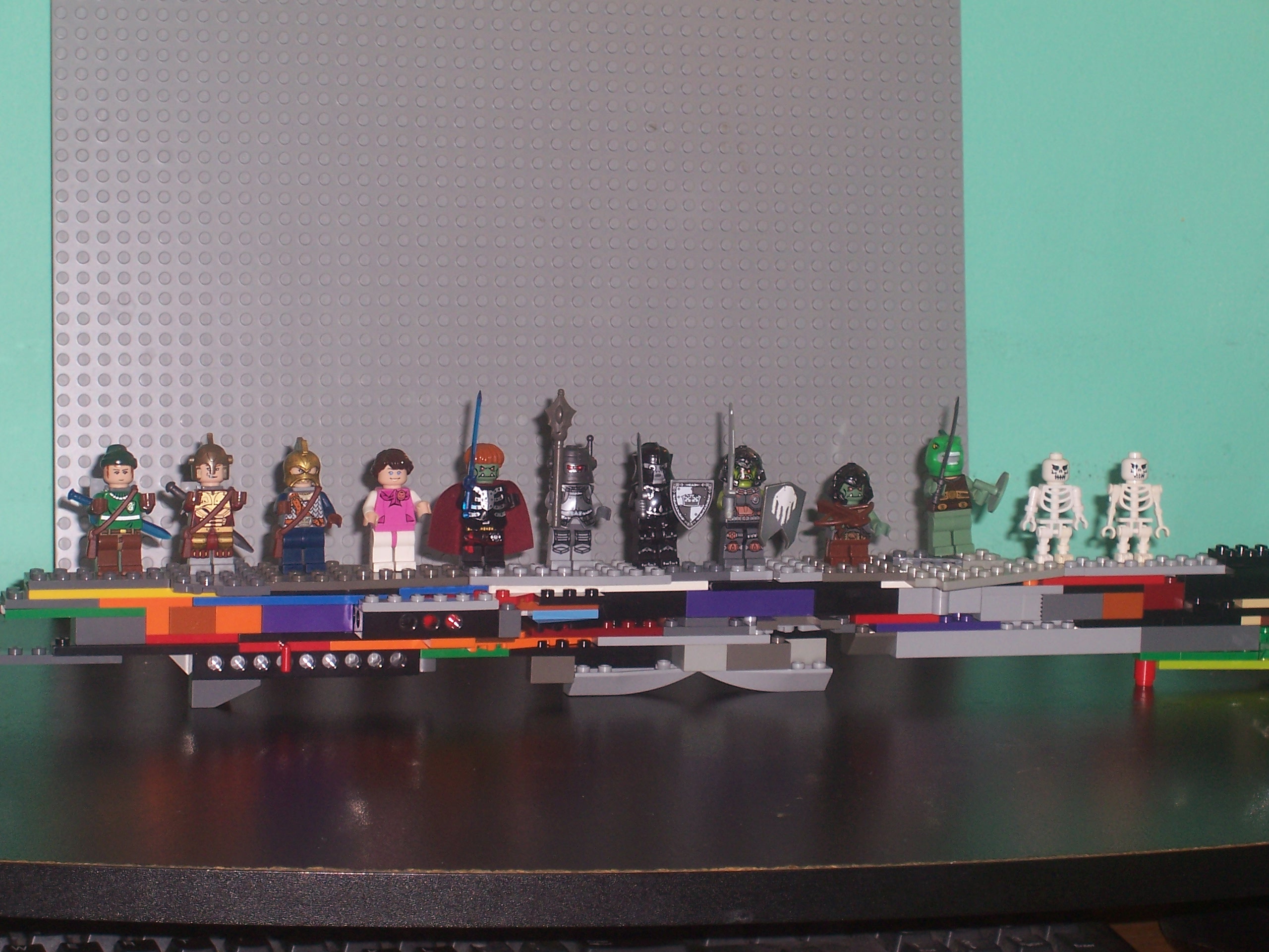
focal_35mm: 102
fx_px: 3739
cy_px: 476
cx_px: 634
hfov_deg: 19.3
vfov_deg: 14.5
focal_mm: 16.8
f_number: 4.6
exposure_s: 1/90
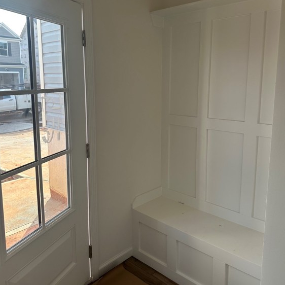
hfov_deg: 55.6
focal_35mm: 29
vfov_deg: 55.3
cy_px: 118
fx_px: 270
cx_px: 142
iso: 80
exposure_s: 1/339
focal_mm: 6.86
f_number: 1.78
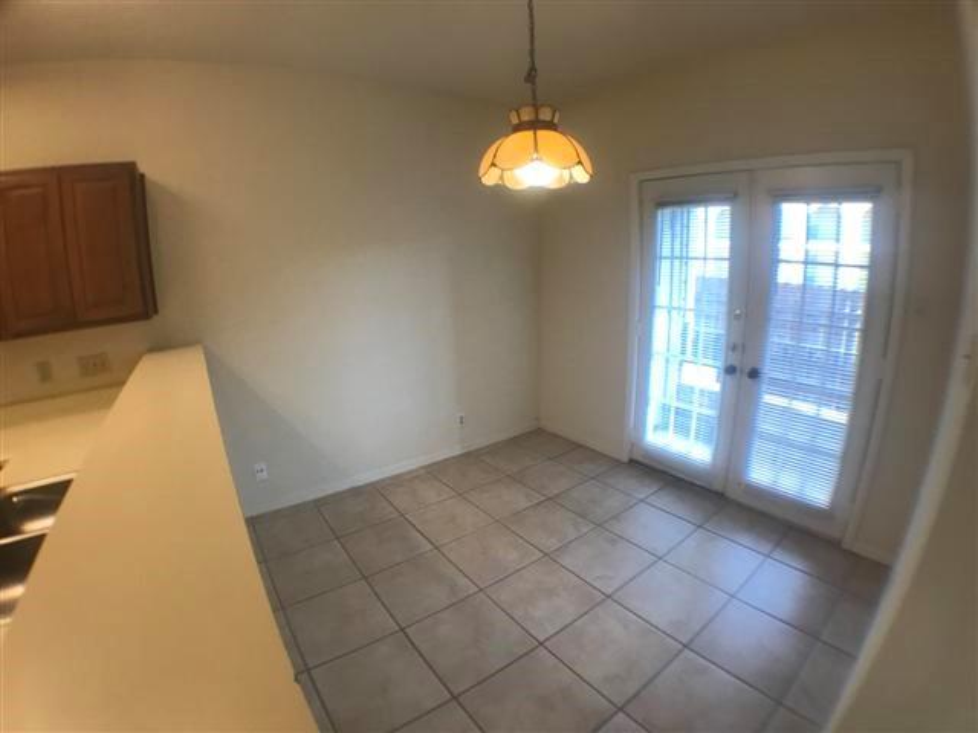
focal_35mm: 28
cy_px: 366
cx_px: 489
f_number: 1.8
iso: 32
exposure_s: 1/30
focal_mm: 3.99
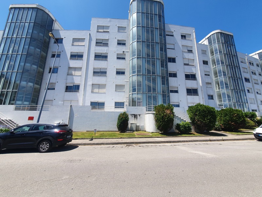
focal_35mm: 13
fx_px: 98
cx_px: 131
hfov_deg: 106.2
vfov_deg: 89.9
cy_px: 98
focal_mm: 1.8
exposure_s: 1/728
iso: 50
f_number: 2.2
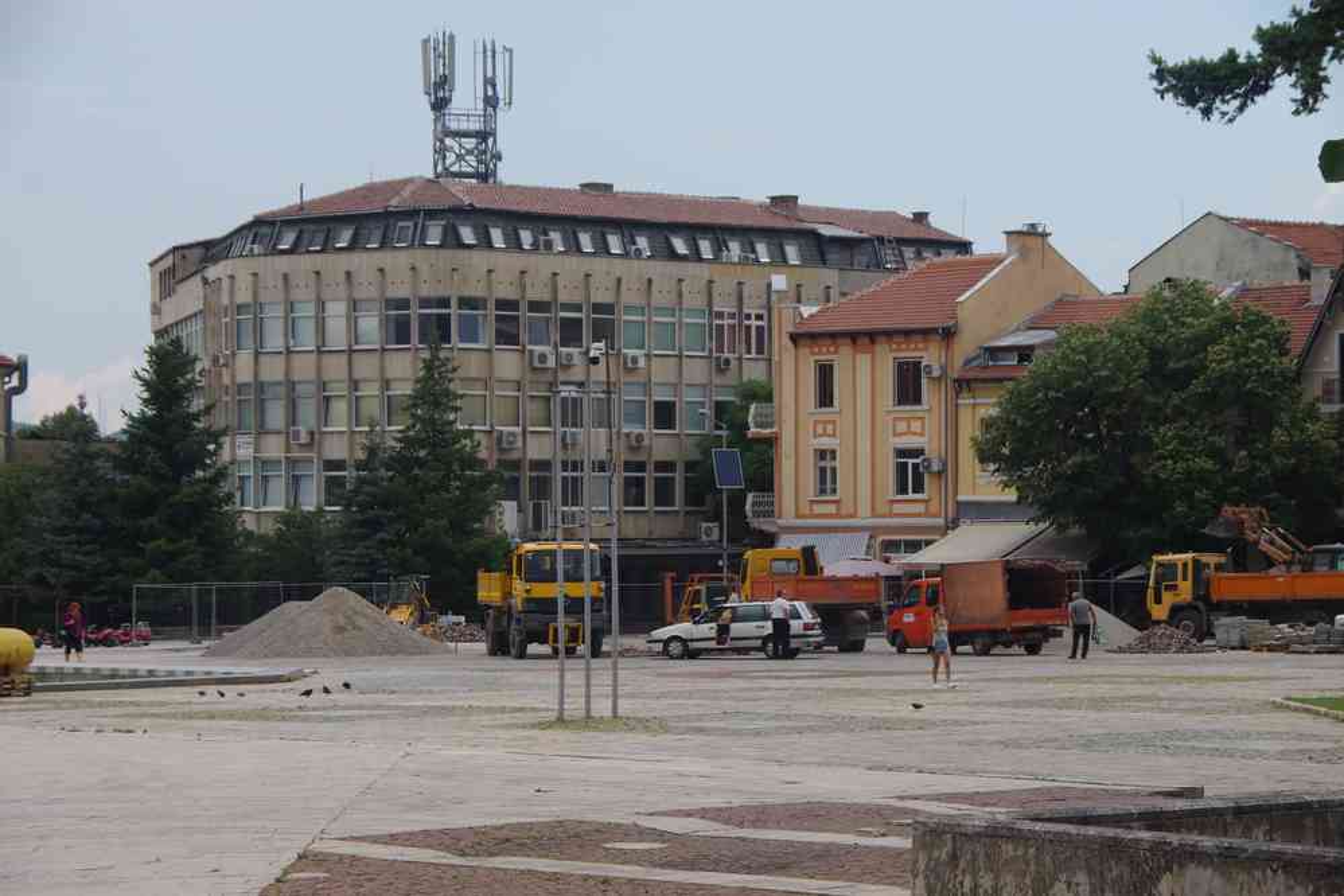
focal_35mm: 98
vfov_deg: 14.0
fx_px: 3640
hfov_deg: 20.9
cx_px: 672
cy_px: 448
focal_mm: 65
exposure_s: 1/100
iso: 200
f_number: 8
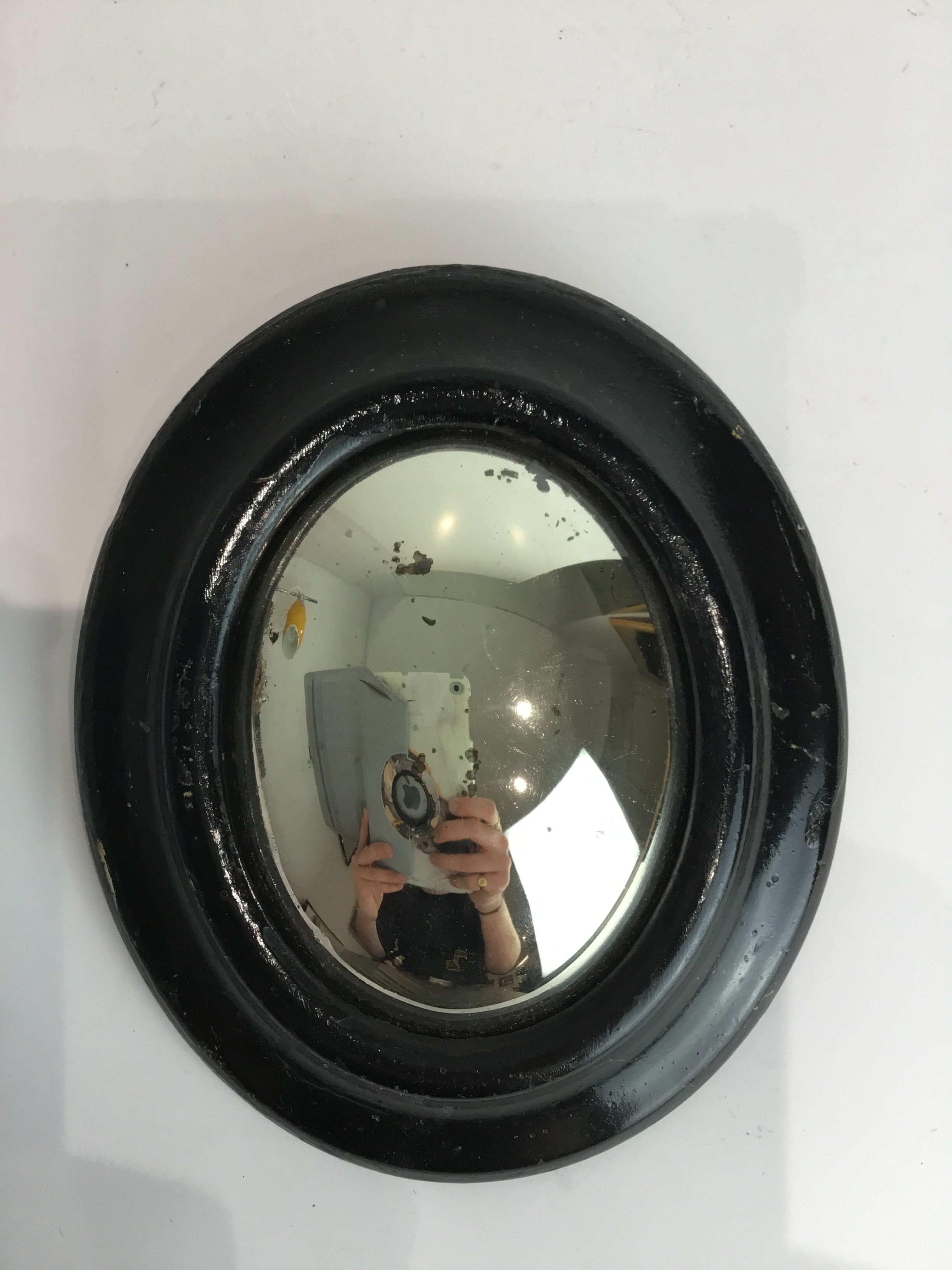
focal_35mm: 31
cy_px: 635
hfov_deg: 45.4
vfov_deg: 58.4
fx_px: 1137
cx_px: 476
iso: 25
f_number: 2.4
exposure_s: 1/33
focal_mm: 3.3
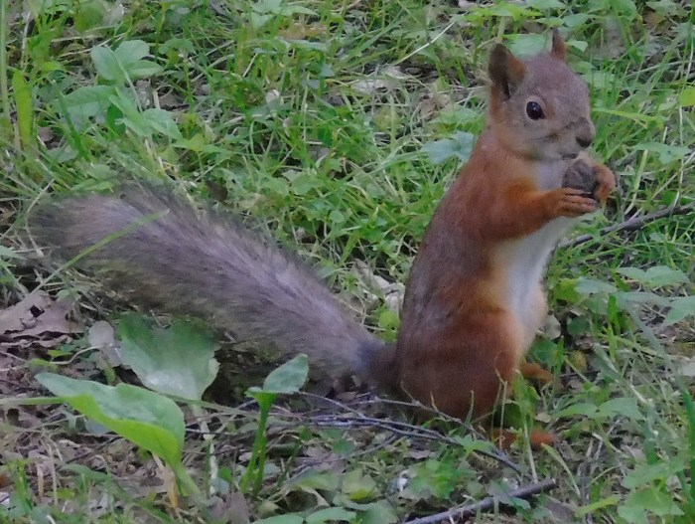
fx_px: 2855
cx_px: 348
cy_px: 262
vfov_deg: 10.5
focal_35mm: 142
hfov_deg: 13.9
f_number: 4.7
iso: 800
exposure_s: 1/50
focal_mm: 25
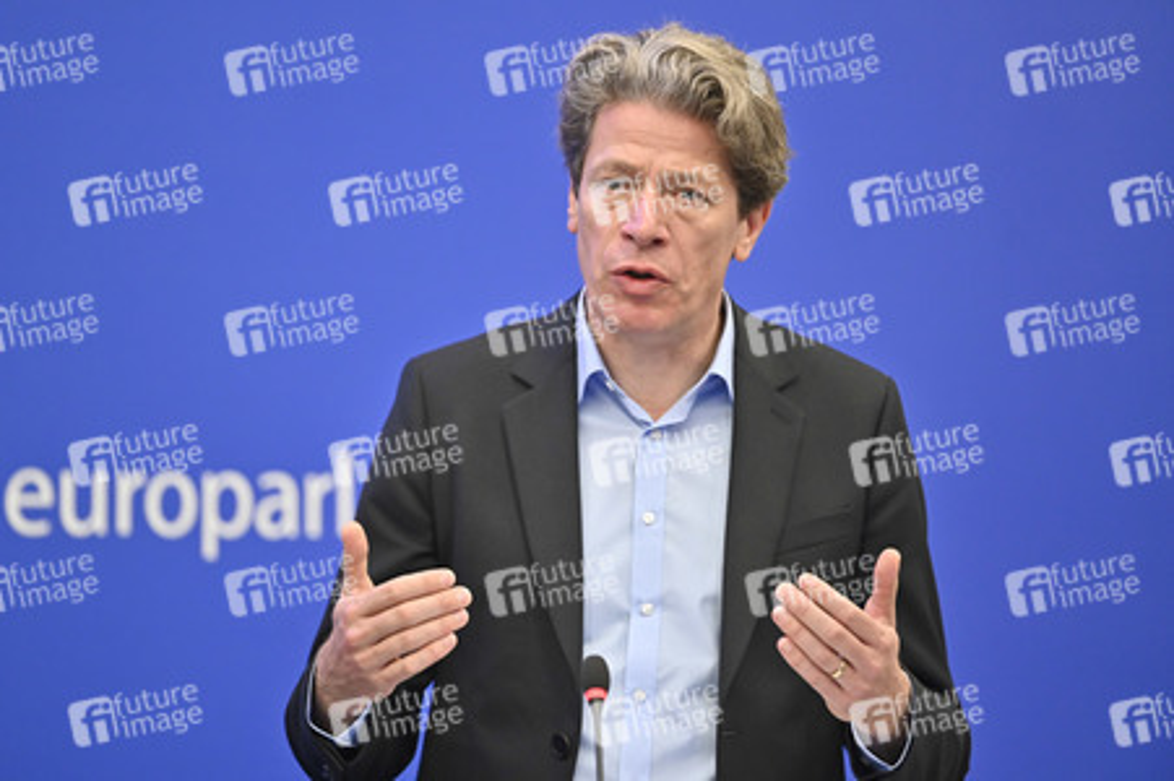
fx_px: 5866
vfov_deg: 7.6
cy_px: 390
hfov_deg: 11.4
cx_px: 587
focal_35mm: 180
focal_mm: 180
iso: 2000
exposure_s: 1/320
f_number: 2.8
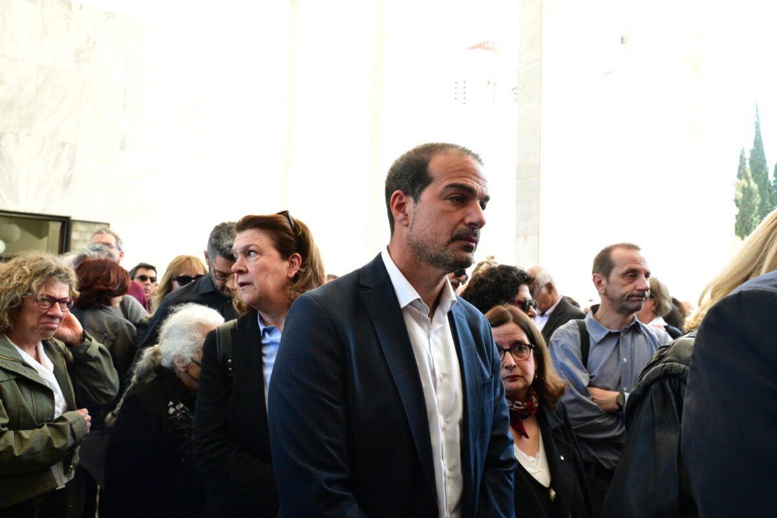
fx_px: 637
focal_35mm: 30
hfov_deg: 62.8
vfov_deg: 44.3
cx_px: 388
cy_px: 259
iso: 3200
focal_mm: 29.5
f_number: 7.1
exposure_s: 1/400
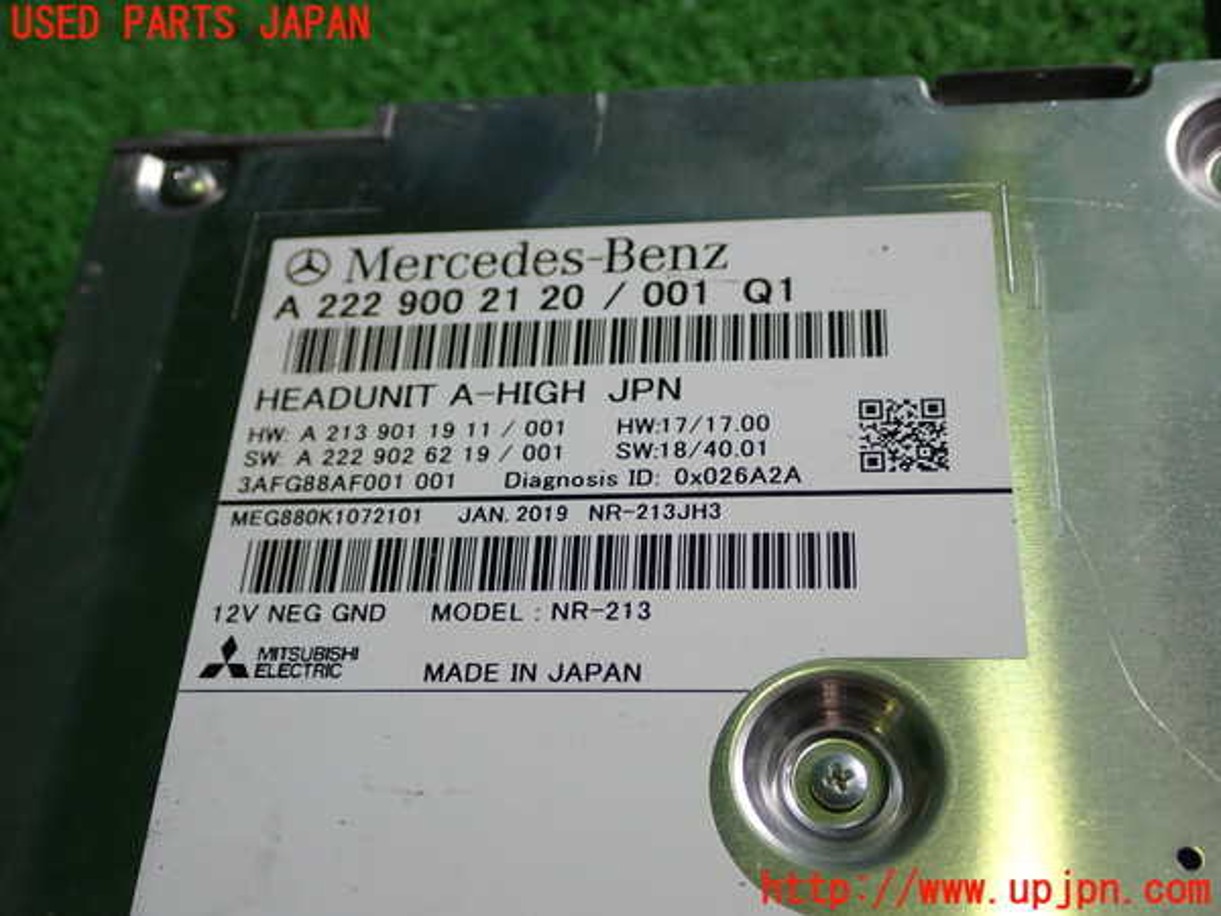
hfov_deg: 42.9
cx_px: 610
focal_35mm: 44
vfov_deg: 32.9
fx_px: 1552
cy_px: 458
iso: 125
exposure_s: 1/80
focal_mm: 7.84
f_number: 2.9
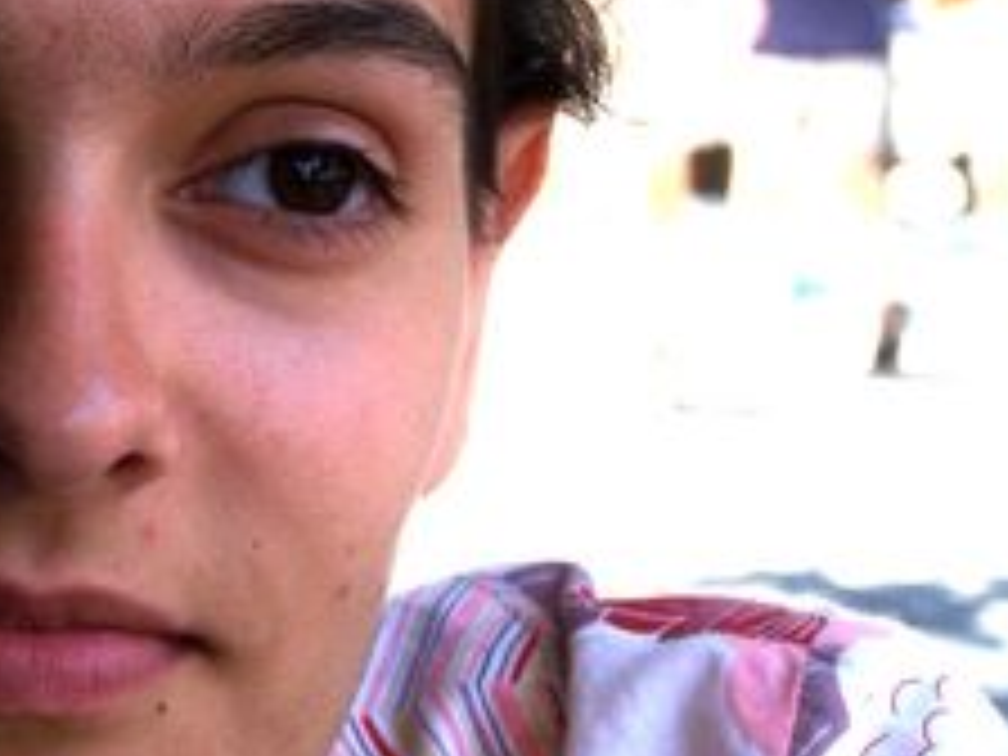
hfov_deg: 13.1
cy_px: 158
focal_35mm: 151
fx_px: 4397
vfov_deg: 9.8
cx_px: 364
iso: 80
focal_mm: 12.4
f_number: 3.2
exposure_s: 1/160
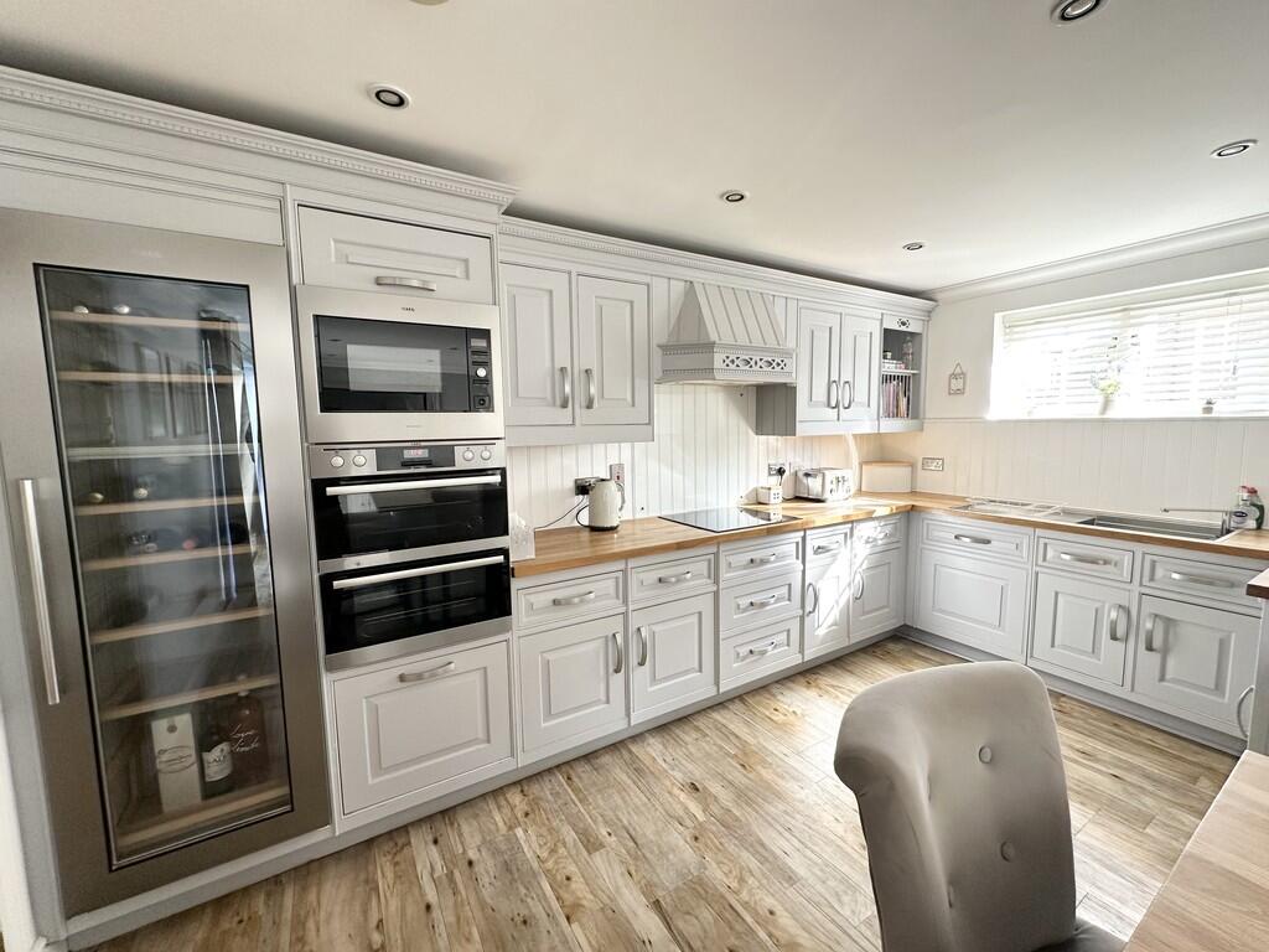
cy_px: 476
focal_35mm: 14
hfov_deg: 102.1
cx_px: 634
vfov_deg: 85.7
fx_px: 513
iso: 125
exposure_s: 1/99
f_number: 2.2
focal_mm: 2.22
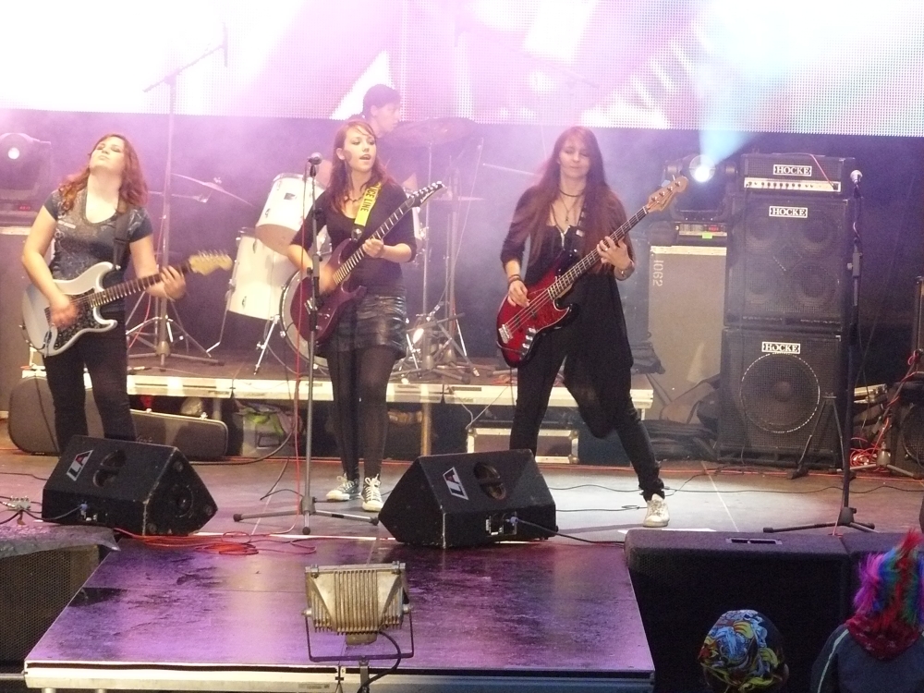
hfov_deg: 11.4
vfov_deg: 8.6
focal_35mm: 173
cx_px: 462
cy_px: 346
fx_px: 4618
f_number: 3.3
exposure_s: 1/30
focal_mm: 24.1
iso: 400
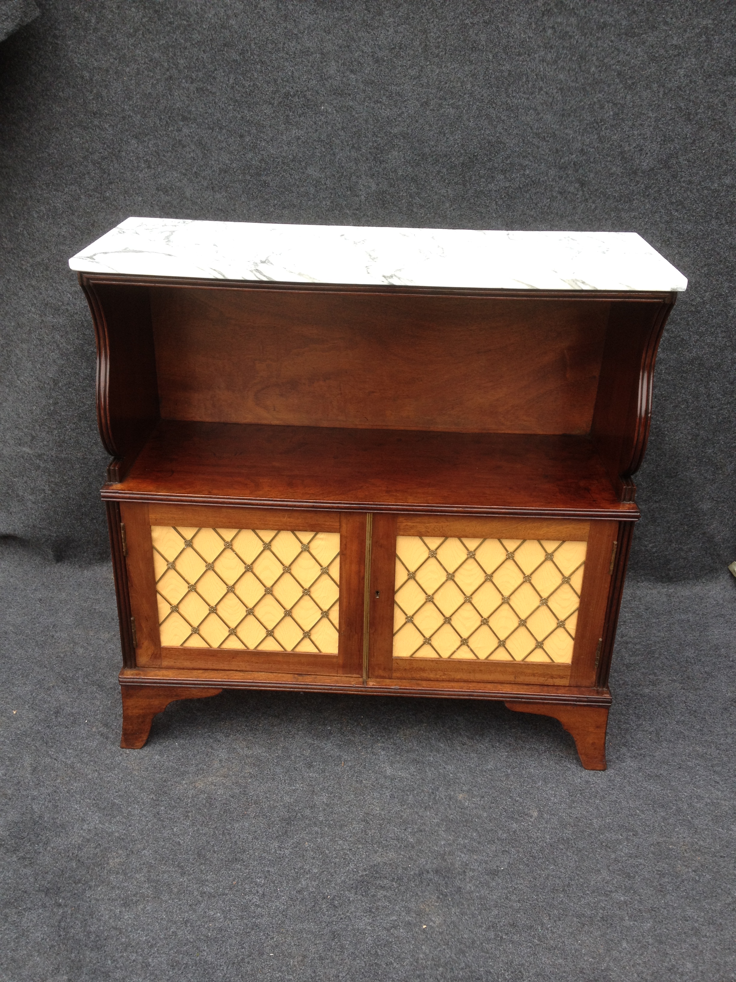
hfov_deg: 40.7
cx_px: 368
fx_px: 992
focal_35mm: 35
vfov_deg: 52.6
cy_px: 491
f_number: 2.4
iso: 50
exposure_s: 1/206
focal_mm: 4.28
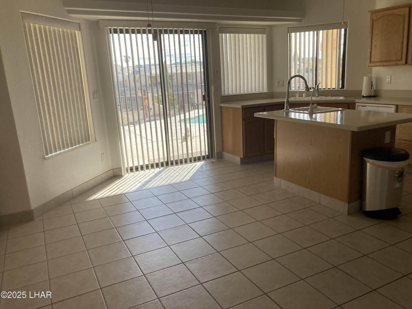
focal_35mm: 28
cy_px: 154
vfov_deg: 49.7
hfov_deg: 63.4
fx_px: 333
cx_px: 206
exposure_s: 1/197
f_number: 1.8
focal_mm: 3.99
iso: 20
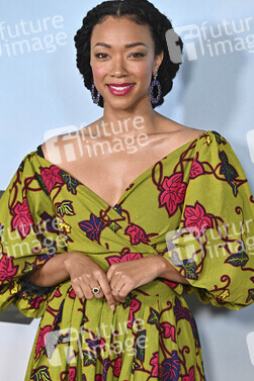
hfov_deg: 13.2
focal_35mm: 104
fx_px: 1102
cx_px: 125
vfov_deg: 19.6
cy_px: 191
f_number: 4.5
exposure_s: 1/250
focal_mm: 98
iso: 2800
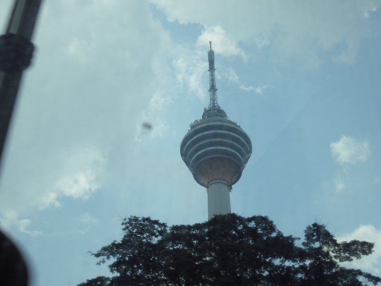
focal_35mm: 65
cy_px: 143
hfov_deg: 29.8
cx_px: 190
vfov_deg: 22.6
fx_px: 715
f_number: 10.4
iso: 100
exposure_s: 1/160
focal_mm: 10.7
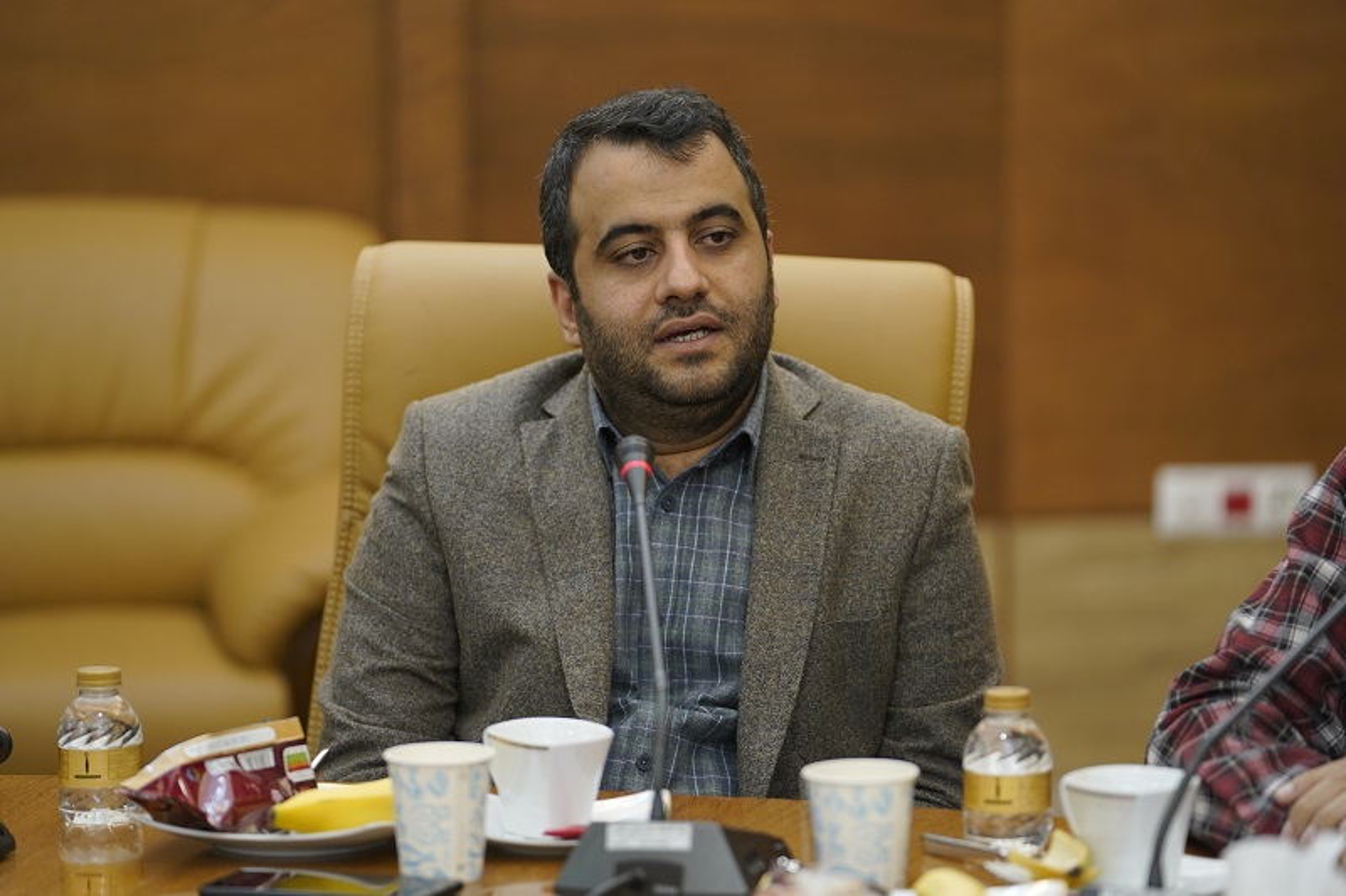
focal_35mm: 134
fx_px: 5009
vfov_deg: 10.2
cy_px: 448
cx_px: 673
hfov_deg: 15.3
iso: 1250
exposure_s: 1/100
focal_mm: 134
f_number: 2.8
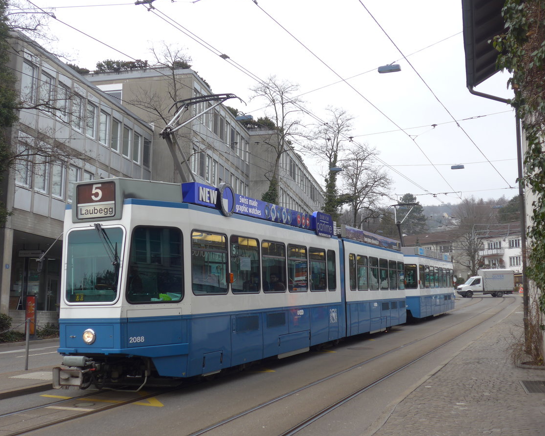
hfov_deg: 42.9
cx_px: 254
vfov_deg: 34.9
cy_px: 218
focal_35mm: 43
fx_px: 693
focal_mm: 8.4
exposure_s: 1/250
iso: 80
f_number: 2.8
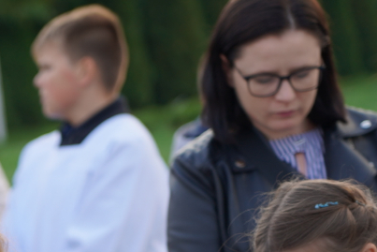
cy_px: 361
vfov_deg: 4.2
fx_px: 3415
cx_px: -143
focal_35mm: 326
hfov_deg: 6.3
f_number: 4
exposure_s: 1/160
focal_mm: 101
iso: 125
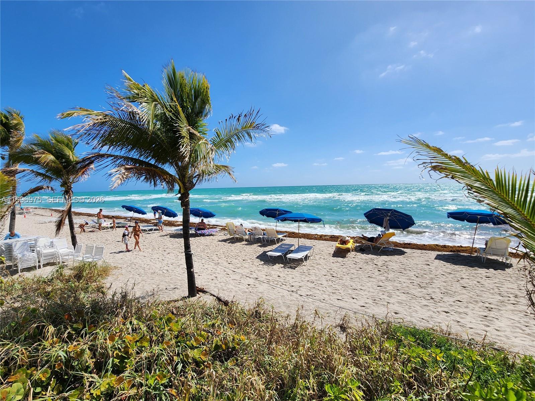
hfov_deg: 106.2
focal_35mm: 13
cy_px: 200
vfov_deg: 89.9
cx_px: 268
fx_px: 201
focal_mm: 2.2
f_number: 2.2
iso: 50
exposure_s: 1/3333
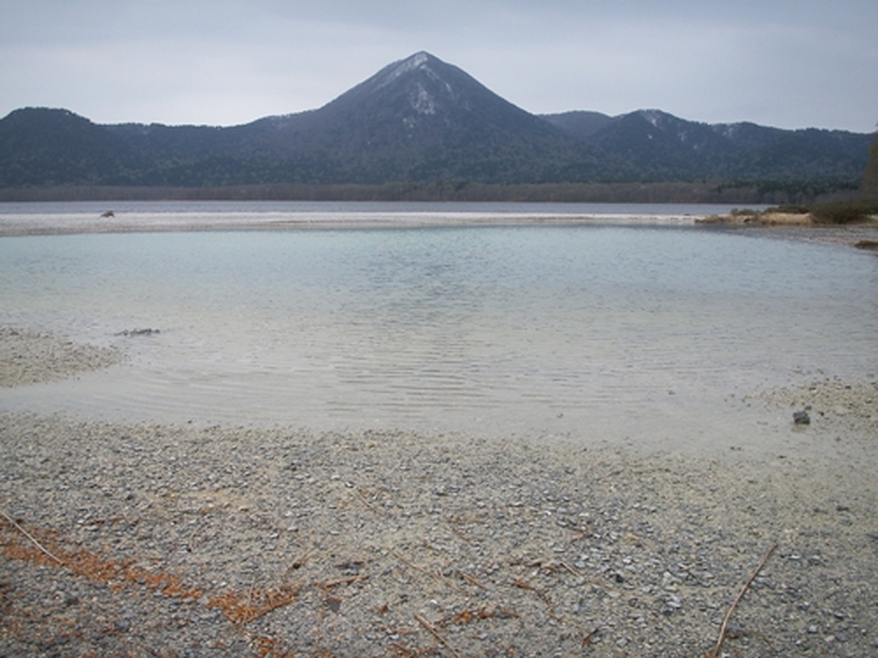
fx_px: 938
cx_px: 439
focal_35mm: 37
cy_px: 329
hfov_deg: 50.1
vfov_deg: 38.7
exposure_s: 1/125
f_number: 3.5
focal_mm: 7.7
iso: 50
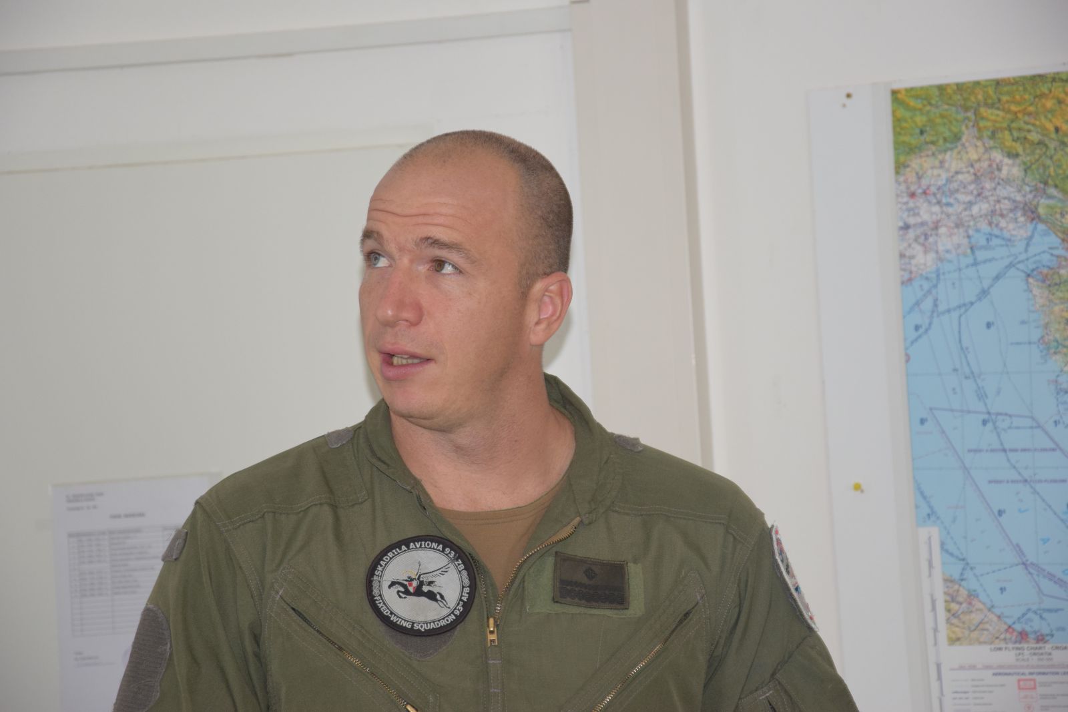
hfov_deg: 16.1
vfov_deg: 10.8
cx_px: 534
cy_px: 356
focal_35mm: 128
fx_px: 3783
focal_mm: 85
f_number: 5.6
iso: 800
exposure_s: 1/60
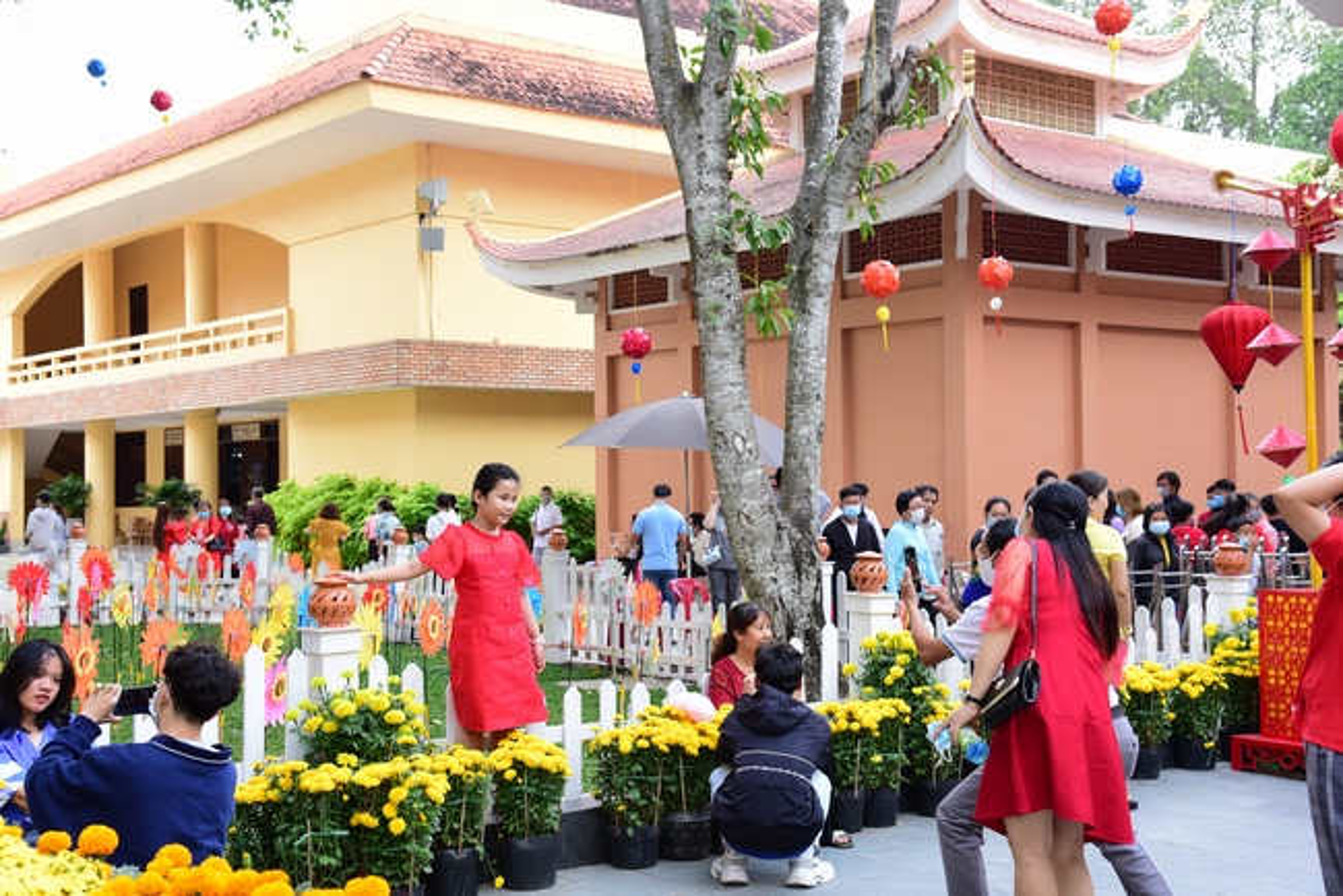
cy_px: 448
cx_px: 672
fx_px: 1717
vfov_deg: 29.3
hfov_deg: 42.7
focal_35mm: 46
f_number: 6.3
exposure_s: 1/80
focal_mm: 46
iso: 800
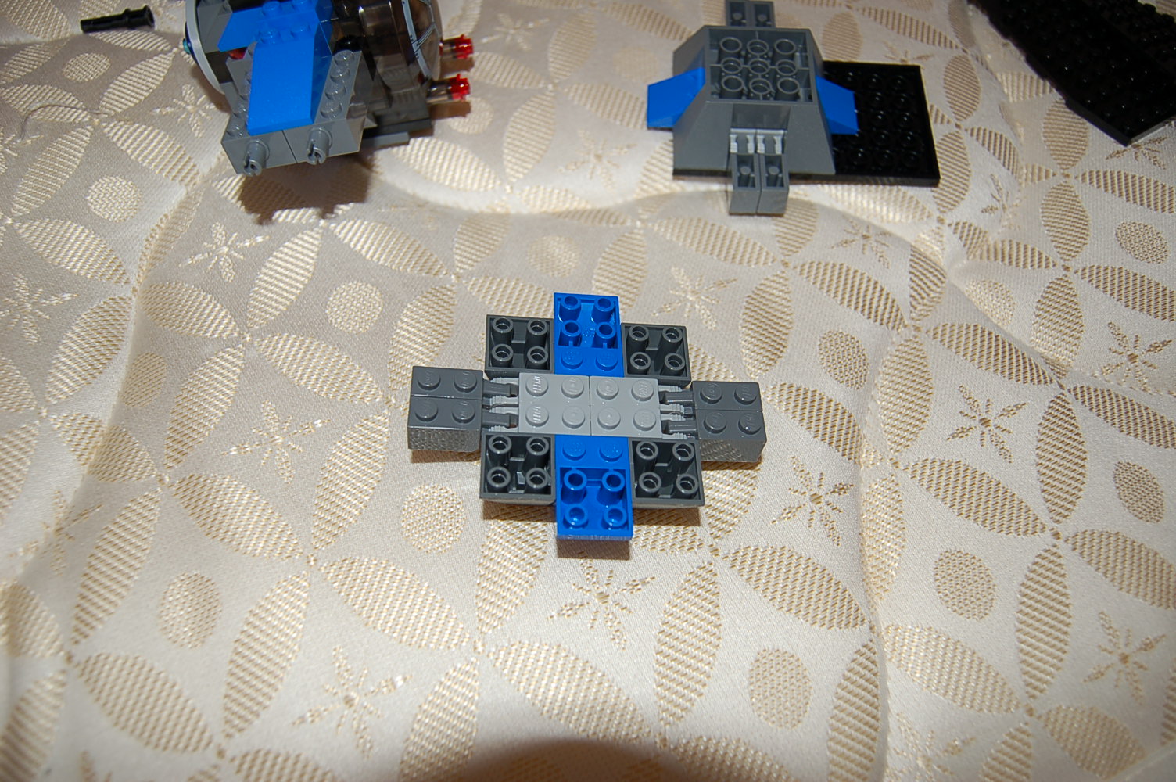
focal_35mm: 28
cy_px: 391
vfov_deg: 45.6
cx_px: 588
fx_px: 930
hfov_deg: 64.6
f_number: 3.5
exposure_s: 1/60
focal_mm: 19
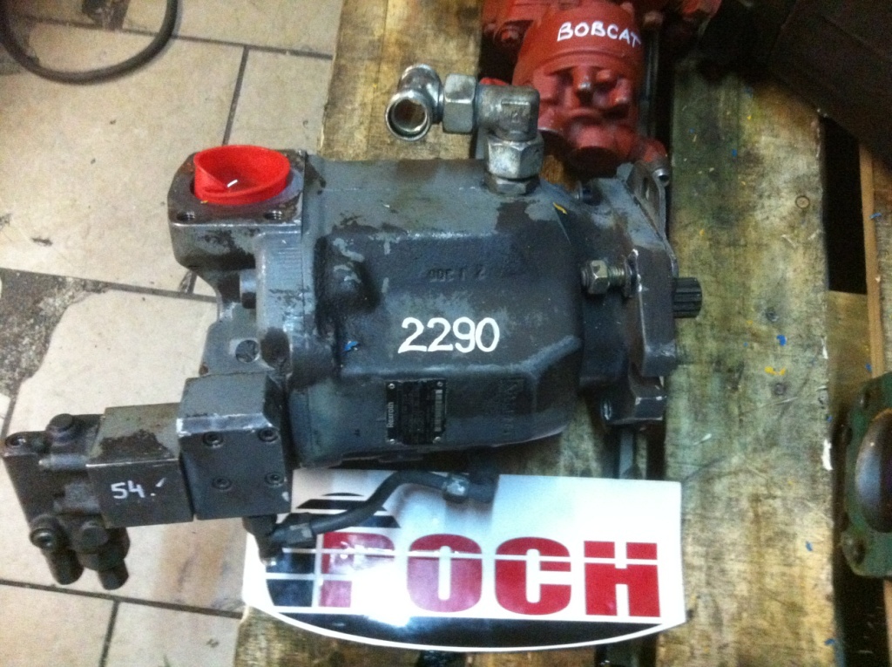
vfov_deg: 40.6
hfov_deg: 52.7
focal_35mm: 35
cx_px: 446
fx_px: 901
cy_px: 334
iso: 1000
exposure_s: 1/17
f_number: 2.8
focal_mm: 3.85
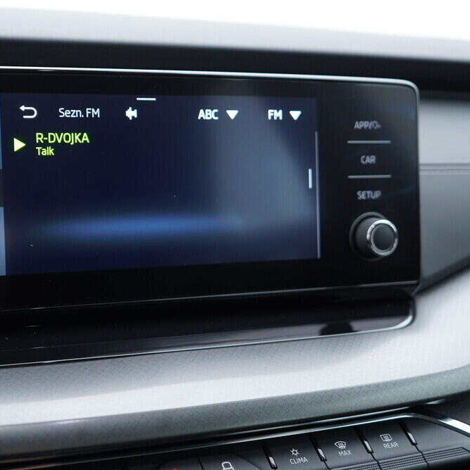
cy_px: 234
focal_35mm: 47
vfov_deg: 36.1
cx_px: 123
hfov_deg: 35.3
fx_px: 722
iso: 200
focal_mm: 24
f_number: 2.8
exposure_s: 1/40
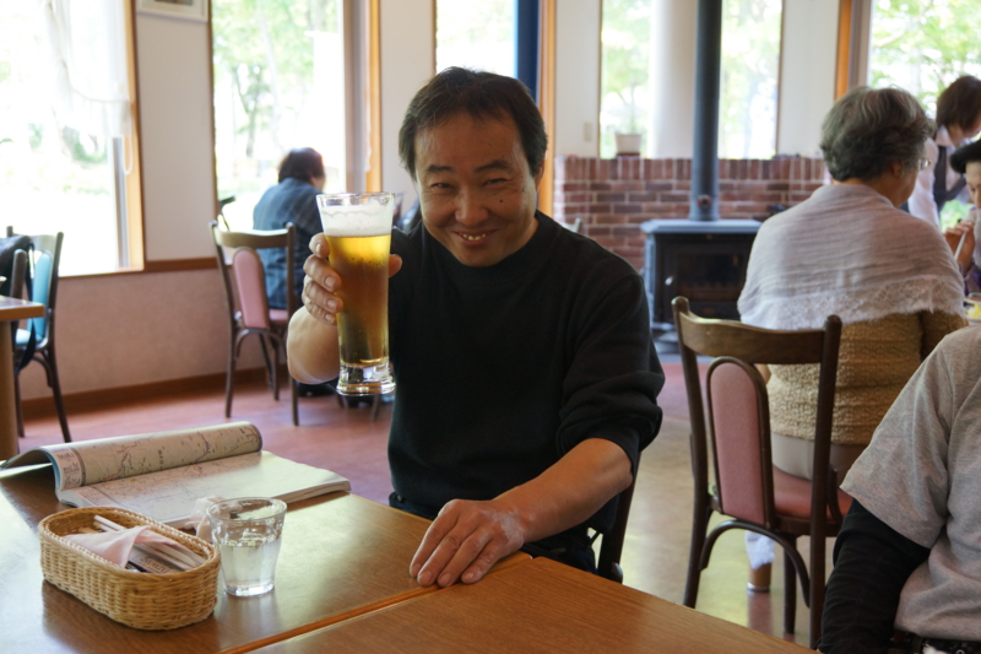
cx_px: 490
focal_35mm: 42
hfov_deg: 46.4
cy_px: 327
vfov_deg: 31.9
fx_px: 1144
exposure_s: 1/60
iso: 500
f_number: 4.5
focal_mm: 28
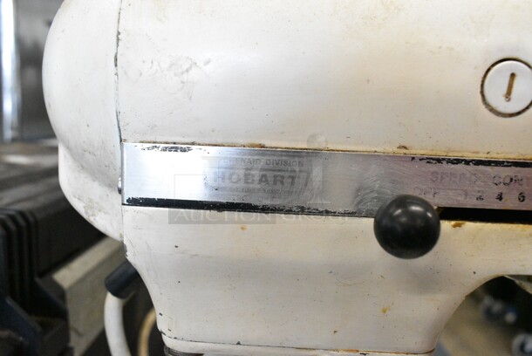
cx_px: 266
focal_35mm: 30
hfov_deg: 61.9
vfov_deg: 43.7
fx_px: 444
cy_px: 178
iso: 6400
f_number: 6.3
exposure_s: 1/160
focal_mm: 20
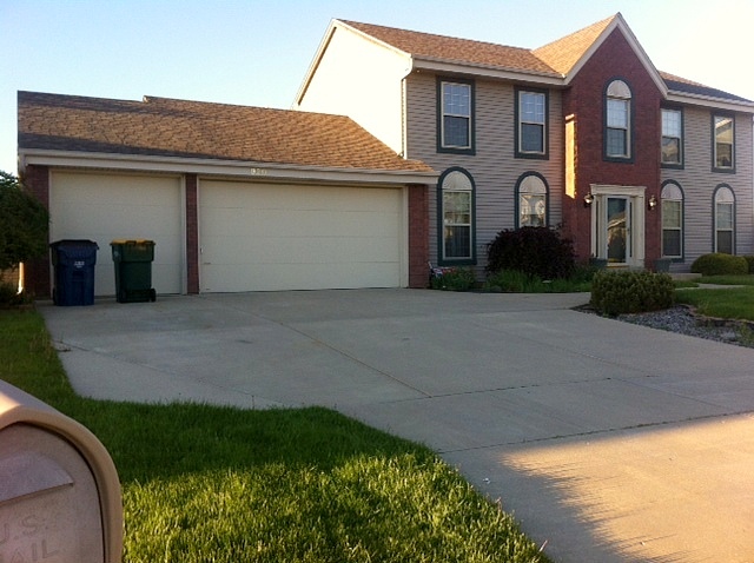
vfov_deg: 40.6
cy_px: 282
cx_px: 377
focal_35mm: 35
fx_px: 761
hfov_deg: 52.7
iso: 80
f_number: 2.8
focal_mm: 3.85
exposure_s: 1/251
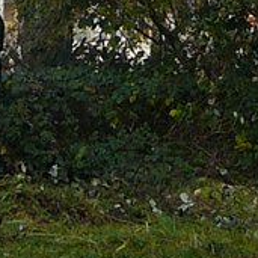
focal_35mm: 231
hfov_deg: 7.6
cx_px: 225
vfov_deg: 7.3
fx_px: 1948
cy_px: -252
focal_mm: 5.2
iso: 80
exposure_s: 1/800
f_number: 2.8
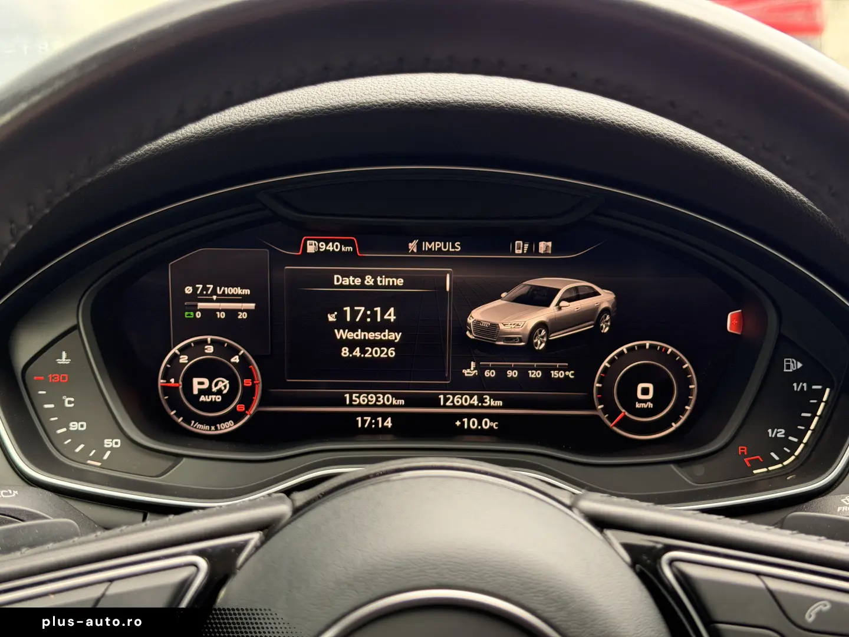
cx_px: 424
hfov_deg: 39.7
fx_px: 1177
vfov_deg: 30.3
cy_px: 318
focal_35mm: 48
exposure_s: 1/73
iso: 160
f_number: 1.78
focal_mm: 6.76
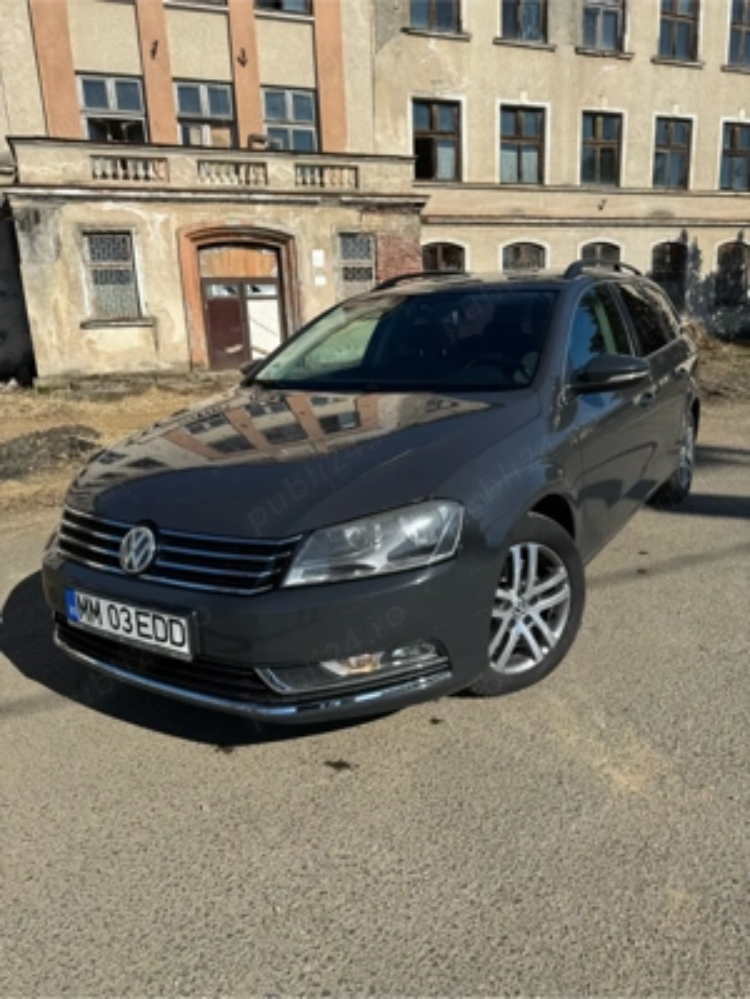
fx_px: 693
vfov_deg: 71.6
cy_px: 500
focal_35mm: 24
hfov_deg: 56.8
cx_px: 375
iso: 80
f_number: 1.78
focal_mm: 6.76
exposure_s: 1/6410
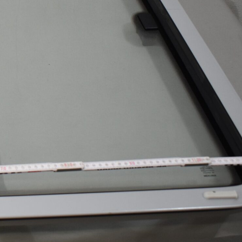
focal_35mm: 88
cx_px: -94
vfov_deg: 19.7
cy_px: 105
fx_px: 696
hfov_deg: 18.1
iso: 450
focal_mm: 20
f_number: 3.5
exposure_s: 1/250
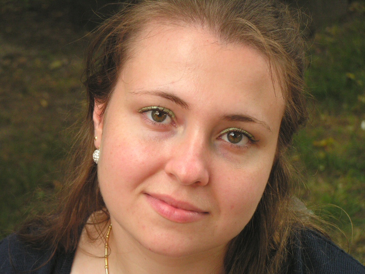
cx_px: 182
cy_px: 137
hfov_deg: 14.9
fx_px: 1392
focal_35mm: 132
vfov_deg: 11.2
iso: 160
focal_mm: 22
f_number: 3.2
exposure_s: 1/200
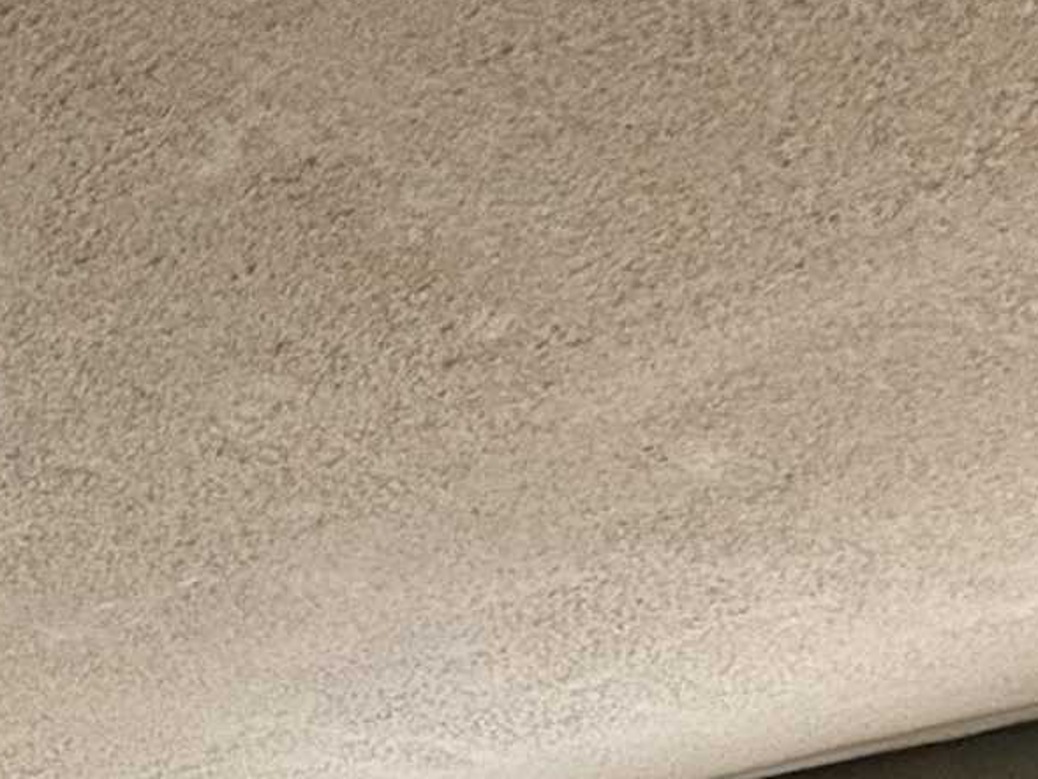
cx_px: -756
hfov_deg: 20.3
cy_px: 1893
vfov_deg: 13.9
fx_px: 2189
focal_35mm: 73
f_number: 2.2
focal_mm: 2.22
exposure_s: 1/99
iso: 250
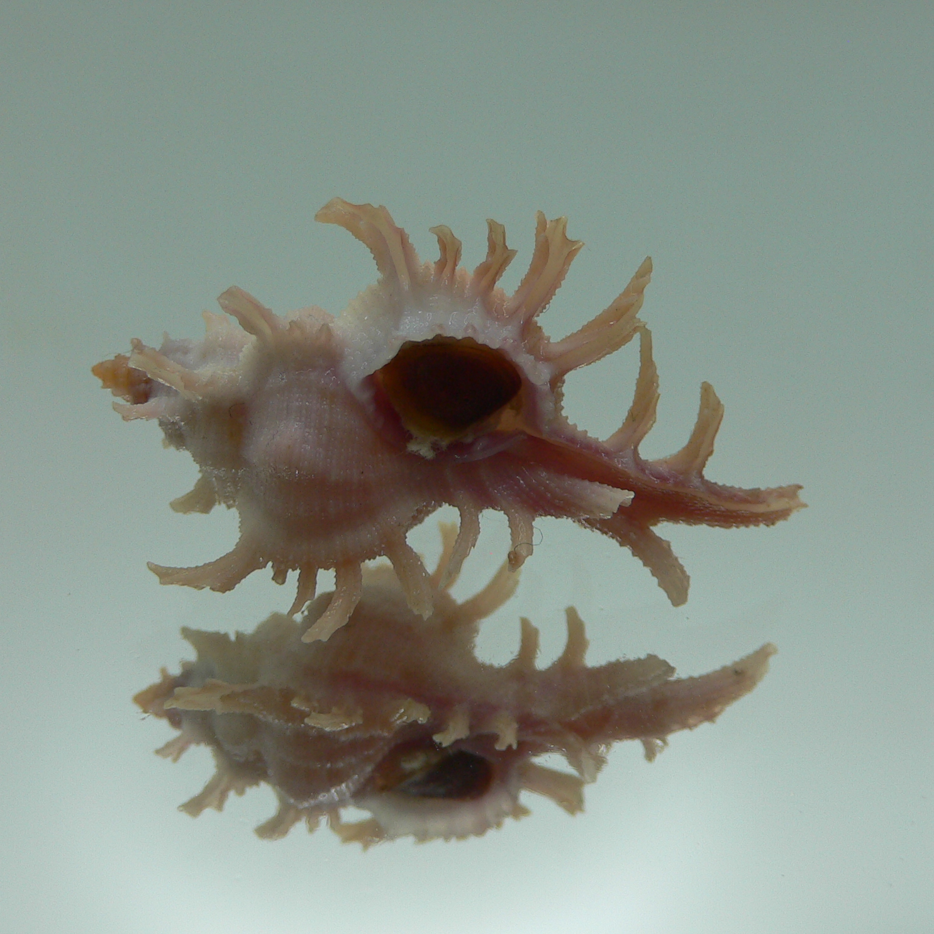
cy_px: 460
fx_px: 1282
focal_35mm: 42
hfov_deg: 40.0
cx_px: 420
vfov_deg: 40.0
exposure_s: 1/100
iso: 80
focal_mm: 4.6
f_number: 2.8
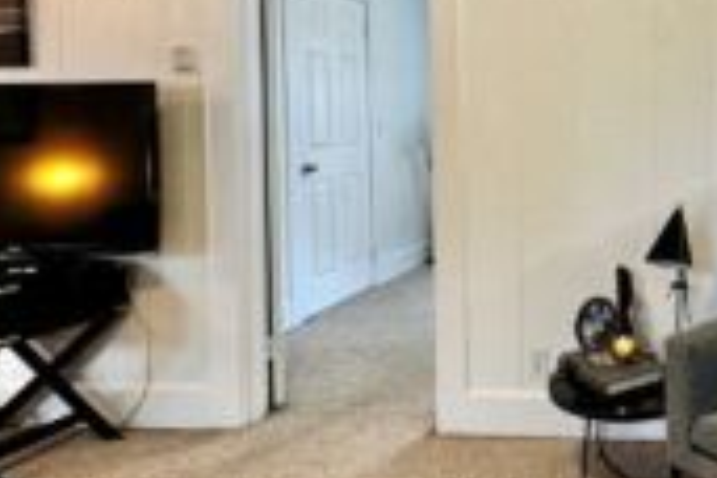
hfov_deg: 47.7
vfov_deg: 38.1
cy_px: 130
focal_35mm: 34
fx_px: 677
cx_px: 692
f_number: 2.2
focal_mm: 2.22
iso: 200
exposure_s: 1/60
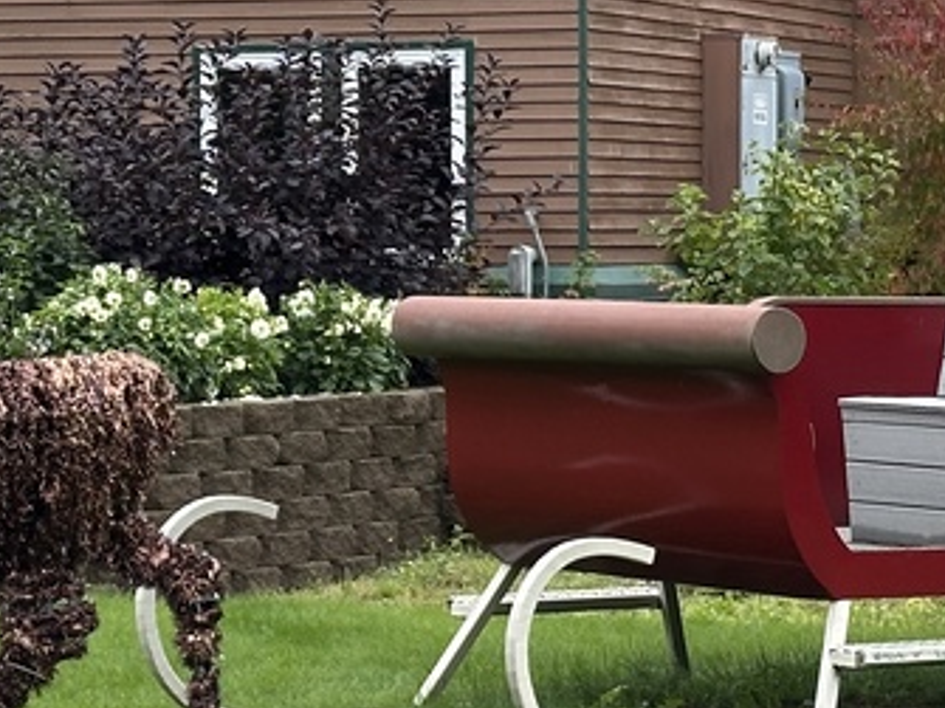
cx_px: 750
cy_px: 406
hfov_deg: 11.5
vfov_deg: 8.6
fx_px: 4694
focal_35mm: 172
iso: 64
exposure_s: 1/919
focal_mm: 6.86
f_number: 1.78
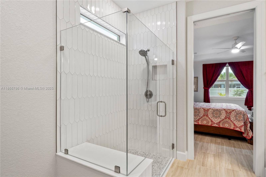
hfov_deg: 90.0
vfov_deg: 67.4
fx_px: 133
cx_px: 133
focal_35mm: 18
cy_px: 88
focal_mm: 18
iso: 250
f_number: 10
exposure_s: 1/4
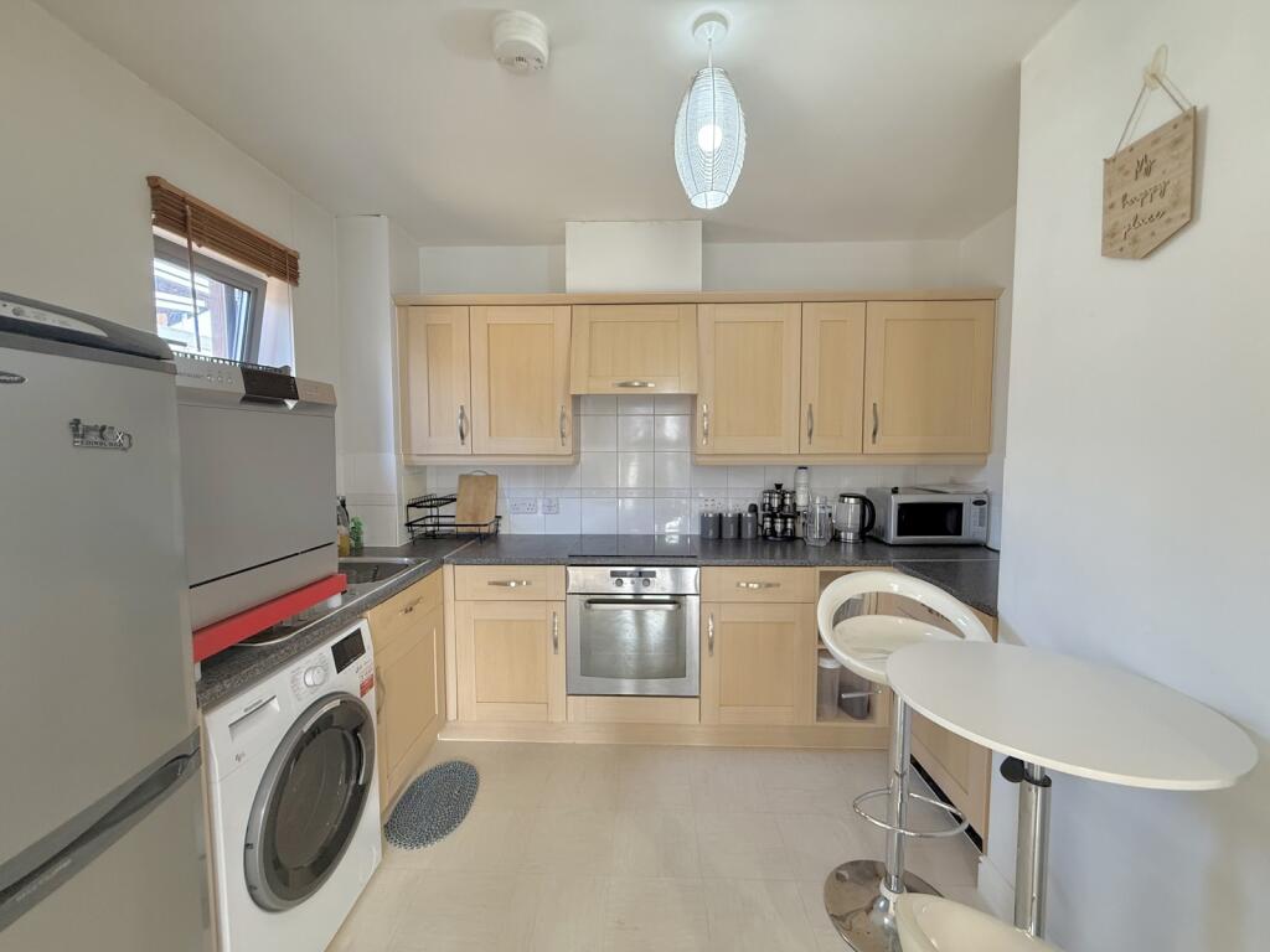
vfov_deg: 85.7
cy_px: 476
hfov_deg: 102.1
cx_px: 635
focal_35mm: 14
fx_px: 514
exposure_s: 1/100
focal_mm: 2.22
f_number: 2.2
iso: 250
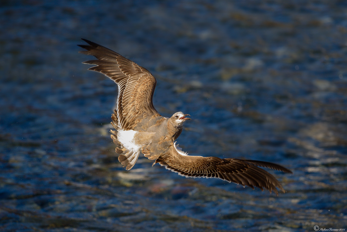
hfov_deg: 6.9
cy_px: 116
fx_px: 2893
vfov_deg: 4.6
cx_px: 174
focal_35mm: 300
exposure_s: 1/2000
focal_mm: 300
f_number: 6.3
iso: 1250
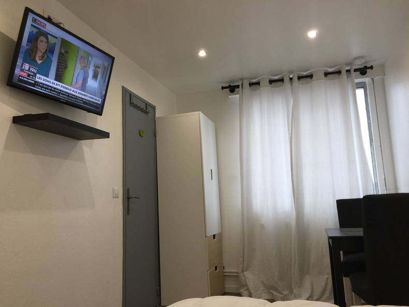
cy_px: 154
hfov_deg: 61.7
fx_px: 343
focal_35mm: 29
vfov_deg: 48.2
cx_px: 204
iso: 64
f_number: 2.2
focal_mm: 4.15
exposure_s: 1/33
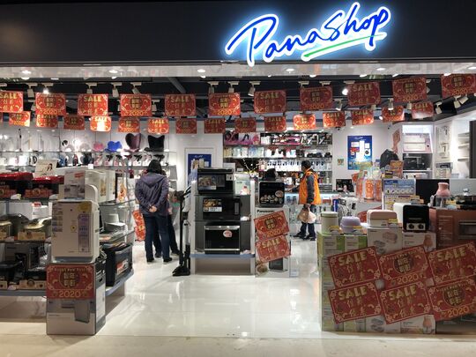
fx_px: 385
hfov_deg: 63.4
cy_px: 178
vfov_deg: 49.7
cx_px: 238
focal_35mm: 28
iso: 32
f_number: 1.8
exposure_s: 1/100
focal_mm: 3.99
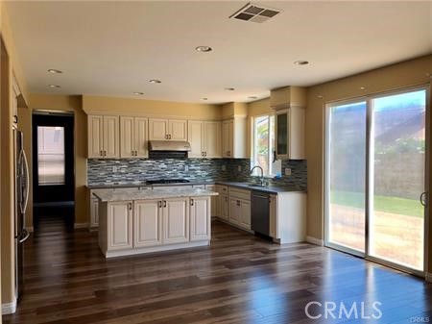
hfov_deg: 63.5
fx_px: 349
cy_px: 162
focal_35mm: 28
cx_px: 216
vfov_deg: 49.7
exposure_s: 1/120
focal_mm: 4
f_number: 1.8
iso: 25
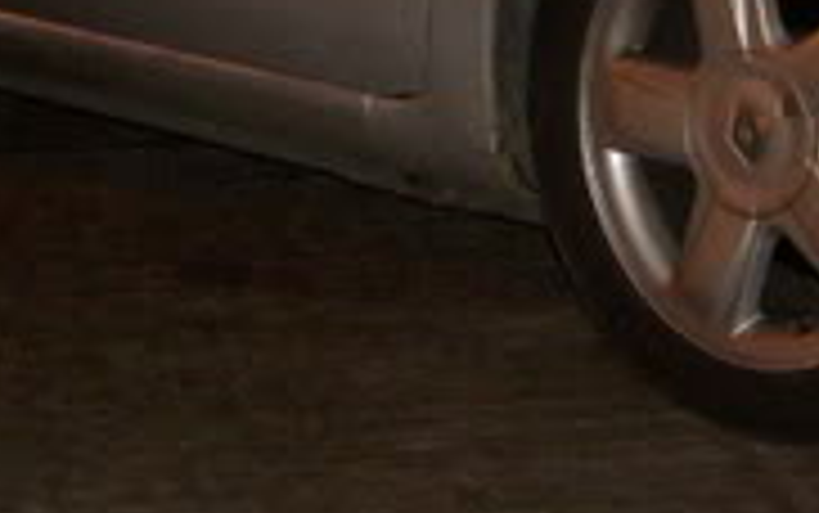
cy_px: -153
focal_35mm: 163
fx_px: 3640
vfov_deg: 8.0
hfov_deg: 12.8
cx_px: 612
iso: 100
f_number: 2.8
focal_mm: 5.8
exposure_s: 1/45
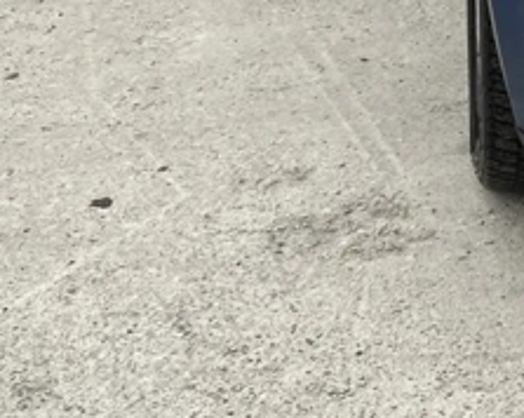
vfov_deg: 13.0
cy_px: -150
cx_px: 893
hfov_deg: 15.0
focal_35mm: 114
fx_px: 1766
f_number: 1.5
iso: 40
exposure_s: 1/100
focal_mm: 5.7
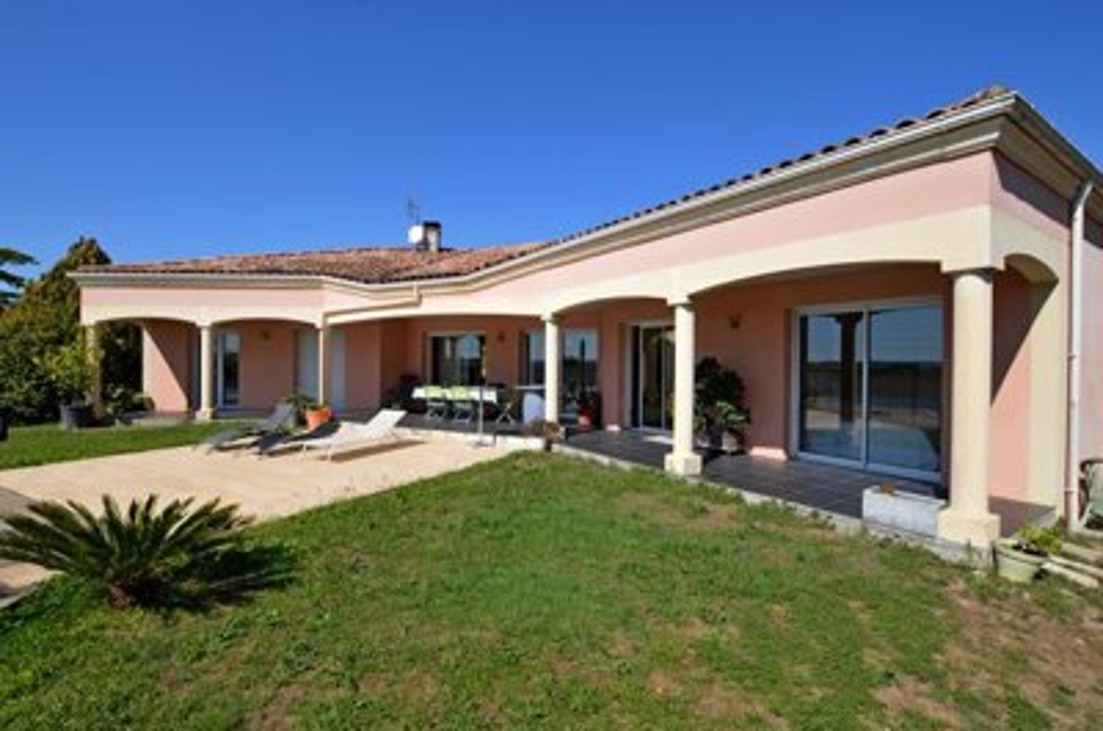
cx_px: 552
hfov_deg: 100.5
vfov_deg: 77.1
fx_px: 459
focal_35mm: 15
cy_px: 366
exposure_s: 1/200
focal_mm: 10
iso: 100
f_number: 7.1
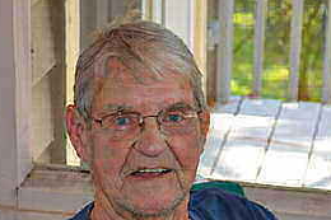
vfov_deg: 9.6
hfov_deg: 14.4
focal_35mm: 143
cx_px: 145
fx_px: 1313
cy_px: 167
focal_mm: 55
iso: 360
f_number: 5.6
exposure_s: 1/125
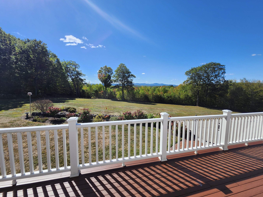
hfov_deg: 102.1
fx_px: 106
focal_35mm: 14
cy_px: 98
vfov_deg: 85.7
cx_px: 134
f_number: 2.2
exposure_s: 1/1546
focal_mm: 1.74
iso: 40
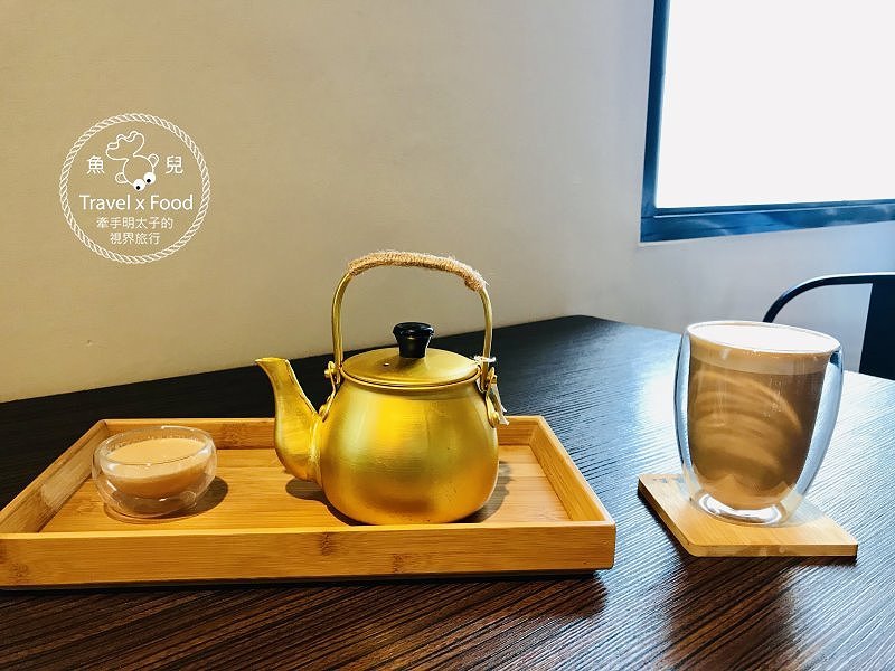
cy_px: 336
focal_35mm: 28
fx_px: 724
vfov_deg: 49.7
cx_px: 448
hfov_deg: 63.4
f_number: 1.8
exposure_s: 1/30
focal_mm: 3.99
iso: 25
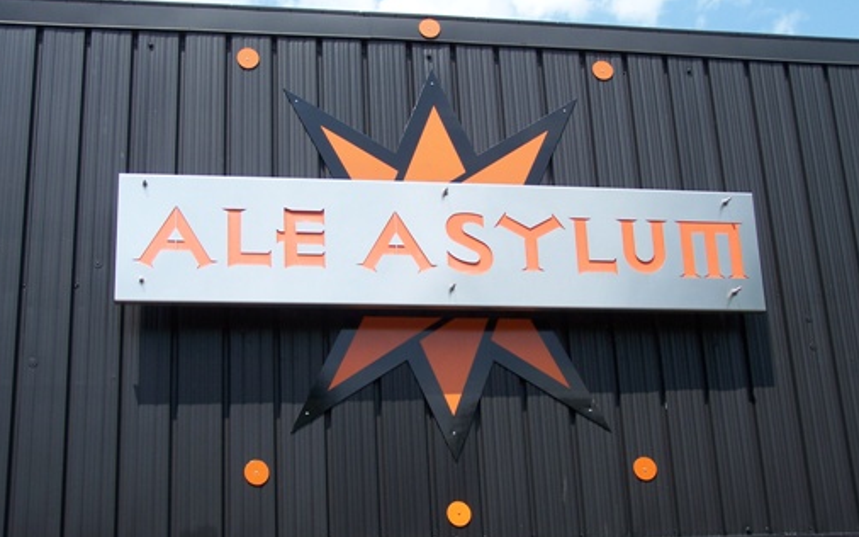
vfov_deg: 23.5
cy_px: 284
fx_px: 1287
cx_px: 432
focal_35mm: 55
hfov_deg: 36.9
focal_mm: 8.5
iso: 80
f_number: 3
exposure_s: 1/800
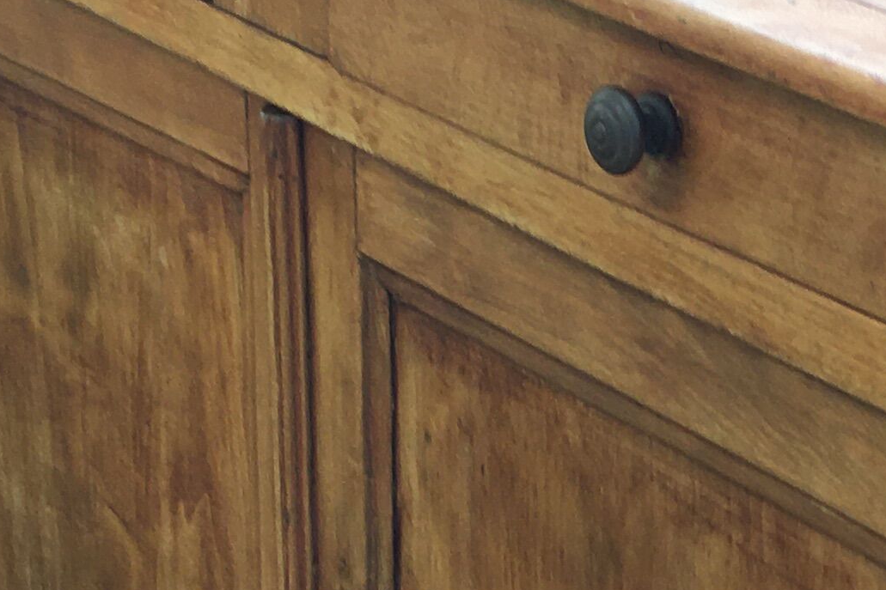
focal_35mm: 118
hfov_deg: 17.1
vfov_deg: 11.4
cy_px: 698
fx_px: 2903
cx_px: 822
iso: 32
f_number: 2.2
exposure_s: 1/50
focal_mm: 4.15
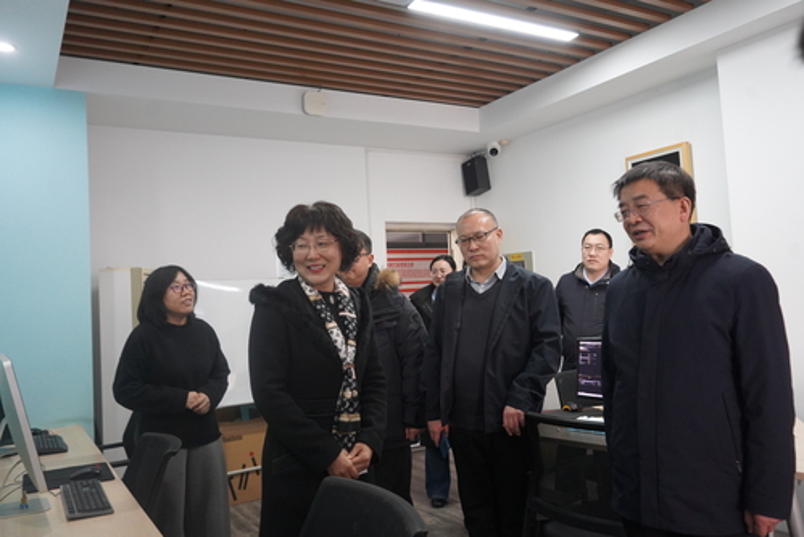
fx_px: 670
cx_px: 402
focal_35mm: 30
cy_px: 268
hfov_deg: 61.9
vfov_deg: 43.6
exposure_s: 1/160
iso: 4000
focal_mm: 30
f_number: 4.5
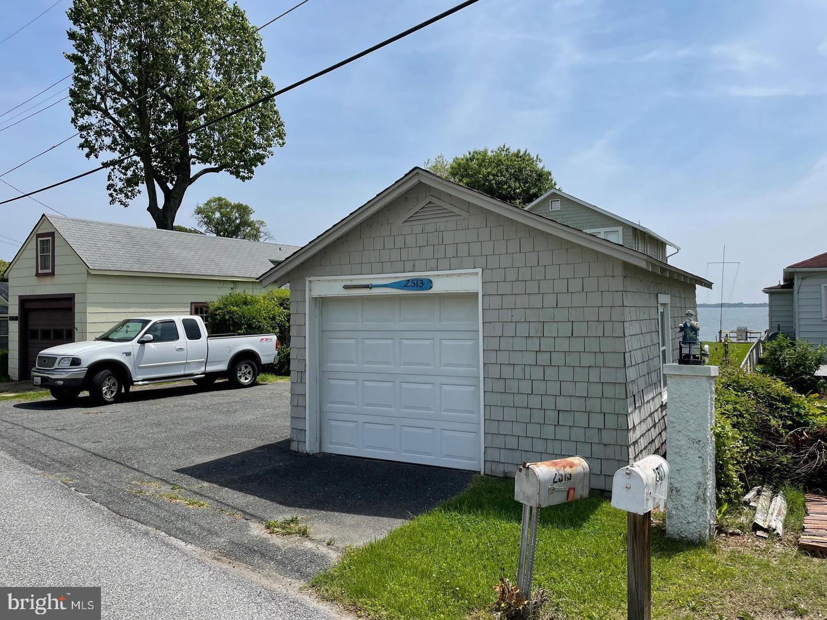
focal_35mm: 26
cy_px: 310
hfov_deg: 67.3
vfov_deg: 53.1
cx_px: 414
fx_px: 621
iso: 32
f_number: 1.6
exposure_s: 1/4831
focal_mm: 4.2
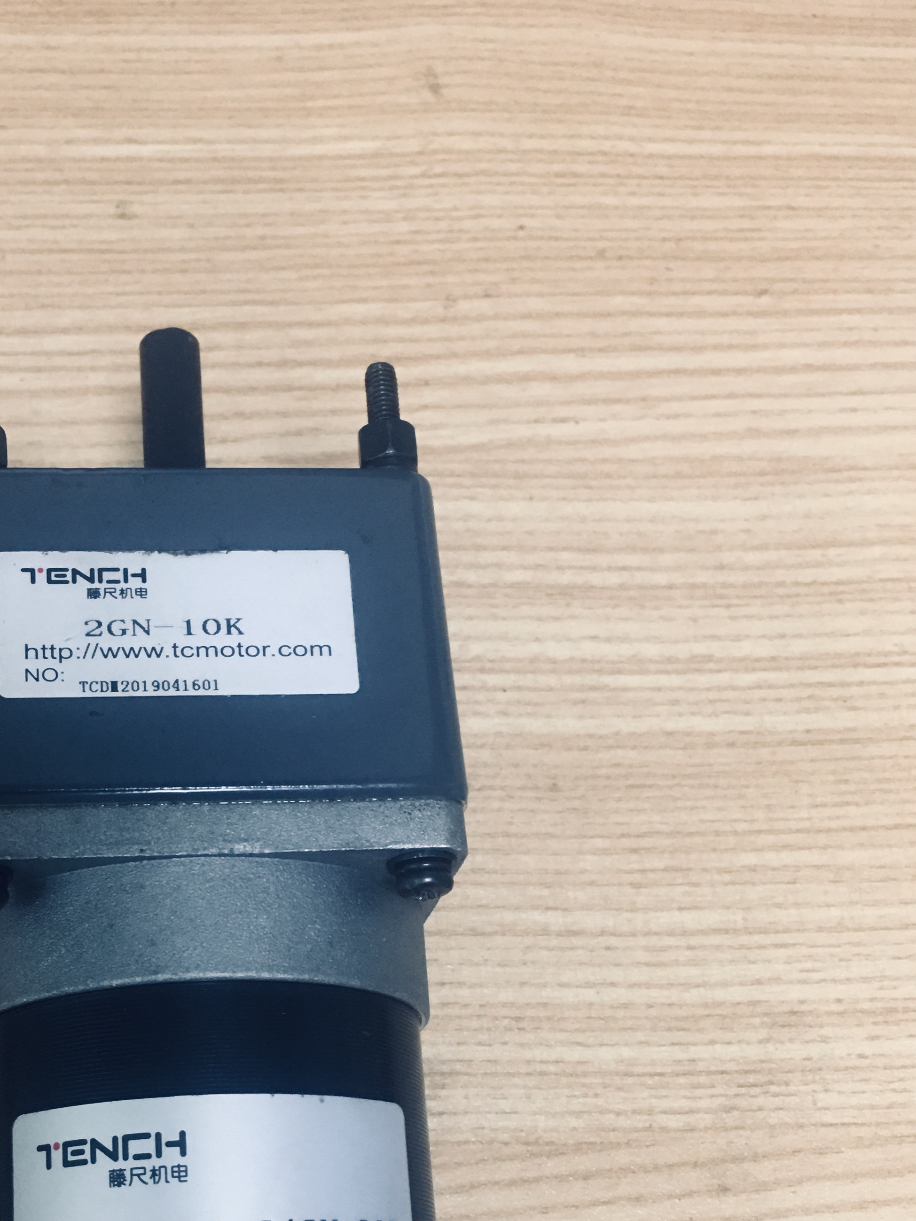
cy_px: 932
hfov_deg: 31.6
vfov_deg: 40.7
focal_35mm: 45
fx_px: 1587
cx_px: 234
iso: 64
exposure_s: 1/17
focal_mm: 4.15
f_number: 2.2
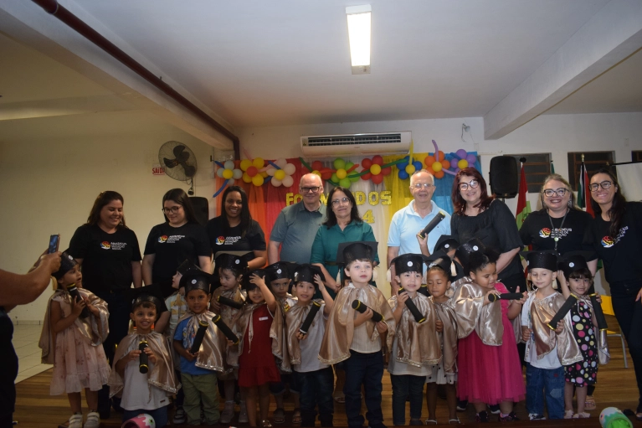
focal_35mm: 27
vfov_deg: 47.9
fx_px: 481
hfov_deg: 67.4
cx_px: 321
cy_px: 214
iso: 1000
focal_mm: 18
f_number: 3.5
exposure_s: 1/60
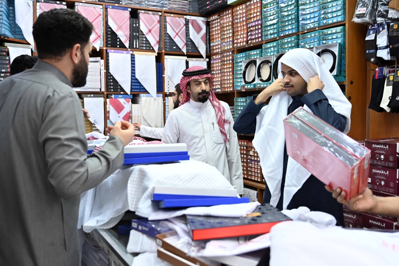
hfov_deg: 52.3
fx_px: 406
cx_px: 215
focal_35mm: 37
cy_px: 124
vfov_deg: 36.2
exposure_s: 1/1250
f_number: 2.8
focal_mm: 29.5
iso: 1000
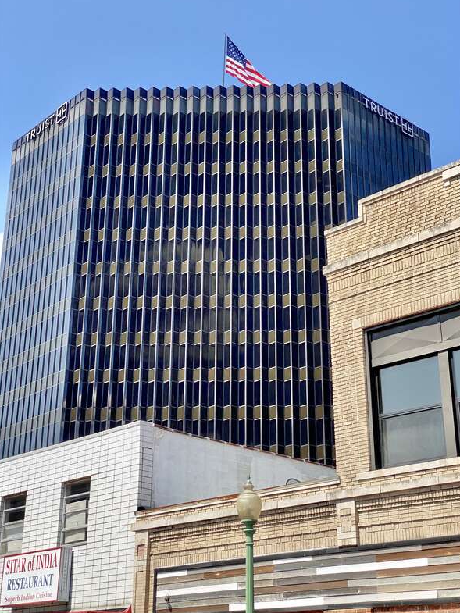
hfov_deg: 27.5
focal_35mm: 53
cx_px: 231
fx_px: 939
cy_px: 302
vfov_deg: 36.2
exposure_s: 1/1370
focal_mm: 6
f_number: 2
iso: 20
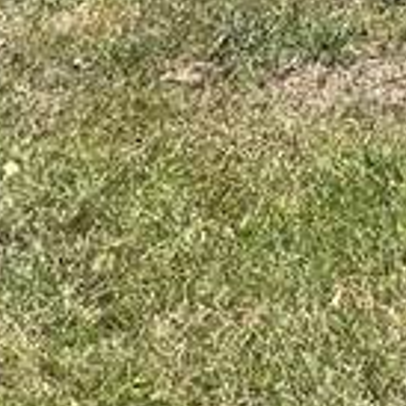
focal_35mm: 159
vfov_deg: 10.1
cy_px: -433
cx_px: 1331
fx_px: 2110
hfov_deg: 8.6
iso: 80
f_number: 1.78
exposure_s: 1/3247
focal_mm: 6.86
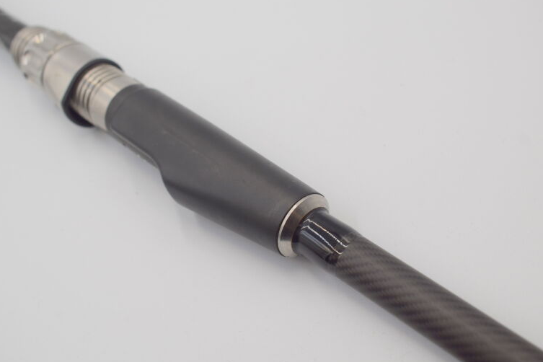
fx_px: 784
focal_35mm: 52
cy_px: 181
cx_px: 268
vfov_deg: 26.0
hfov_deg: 38.2
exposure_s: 1/250
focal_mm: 34
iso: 360
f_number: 8
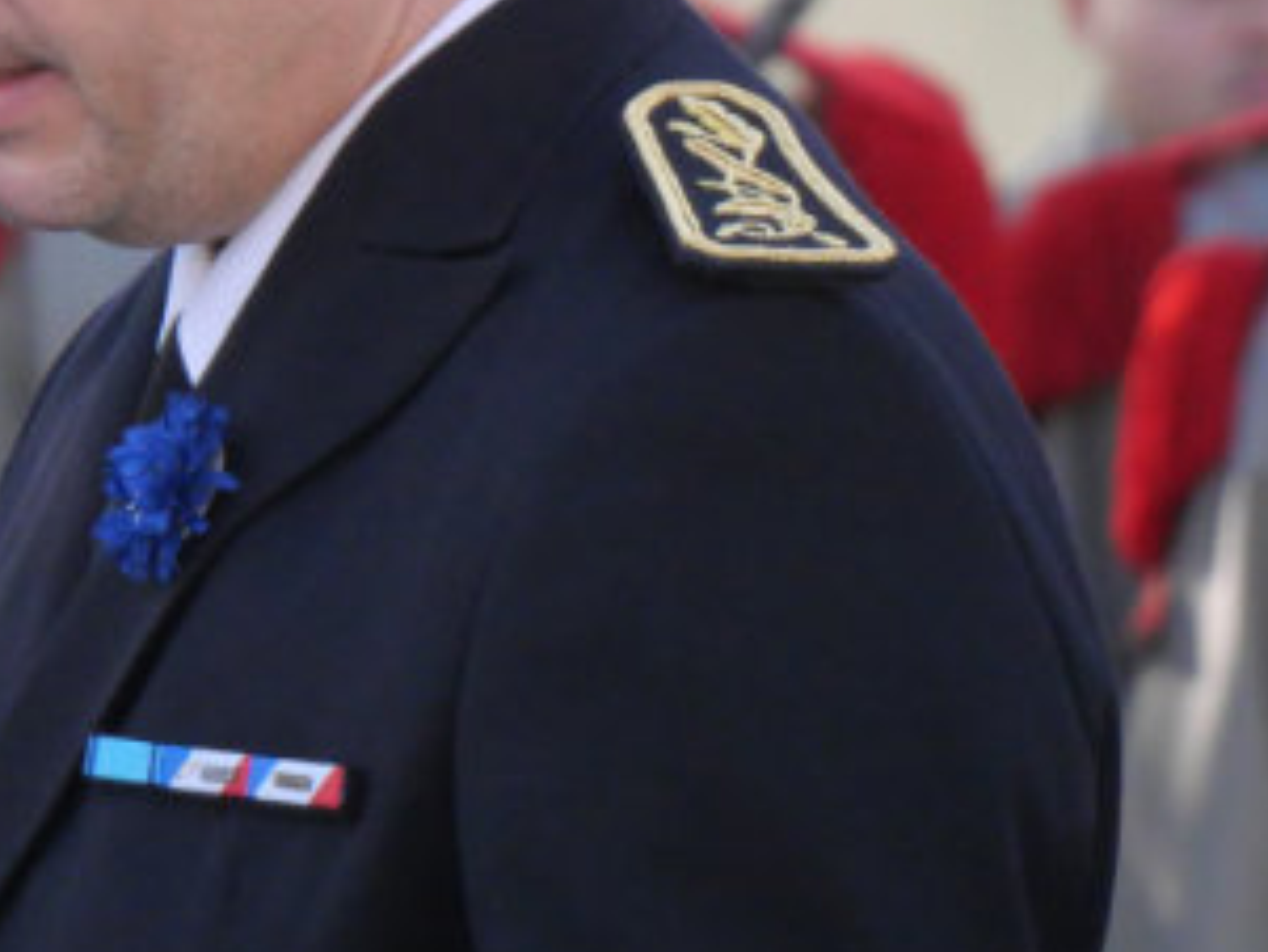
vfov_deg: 2.0
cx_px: 63
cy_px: 131
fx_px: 27740
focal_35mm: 757
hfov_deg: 2.6
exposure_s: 1/1000
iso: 2000
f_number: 5.6
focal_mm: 114
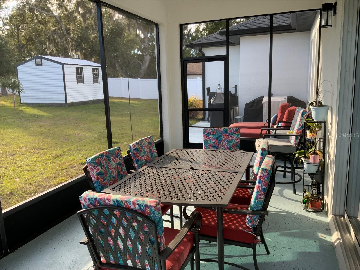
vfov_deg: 48.2
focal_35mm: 29
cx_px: 180
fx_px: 302
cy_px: 135
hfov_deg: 61.7
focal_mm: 3
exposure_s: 1/138
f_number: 1.8
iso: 16
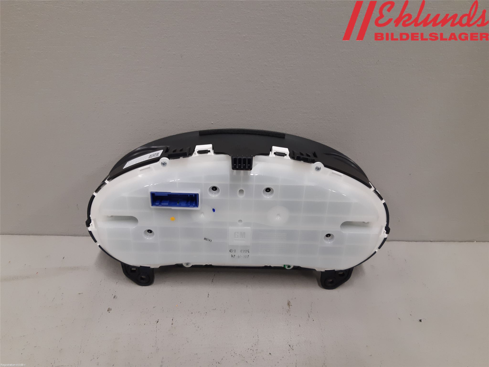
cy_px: 184
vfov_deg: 53.1
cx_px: 244
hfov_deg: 67.3
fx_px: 367
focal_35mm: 26
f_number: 1.7
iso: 125
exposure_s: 1/50
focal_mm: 3.93
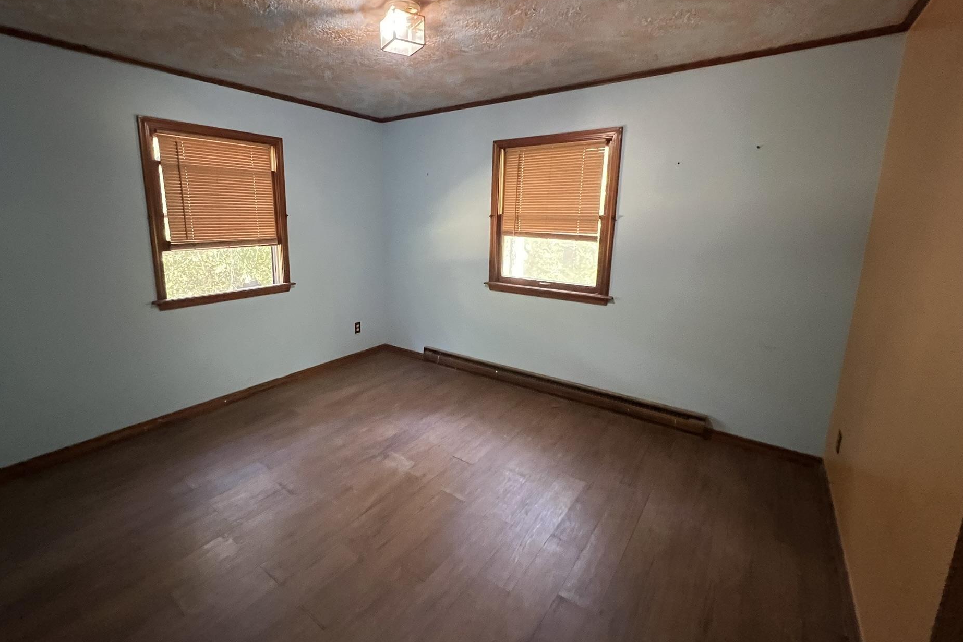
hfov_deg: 100.1
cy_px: 293
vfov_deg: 77.2
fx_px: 401
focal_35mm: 15
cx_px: 433
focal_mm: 1.57
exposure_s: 1/60
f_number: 1.8
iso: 1000
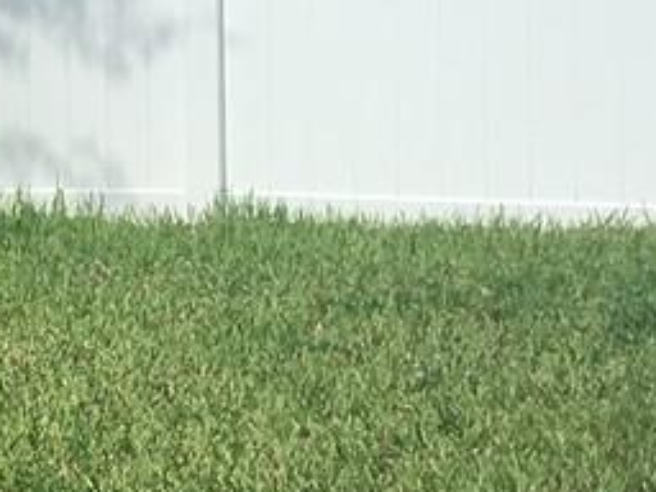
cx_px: -277
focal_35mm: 181
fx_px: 3430
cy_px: -105
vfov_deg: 8.1
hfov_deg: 10.6
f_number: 2.2
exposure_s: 1/1068
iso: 25
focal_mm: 4.15
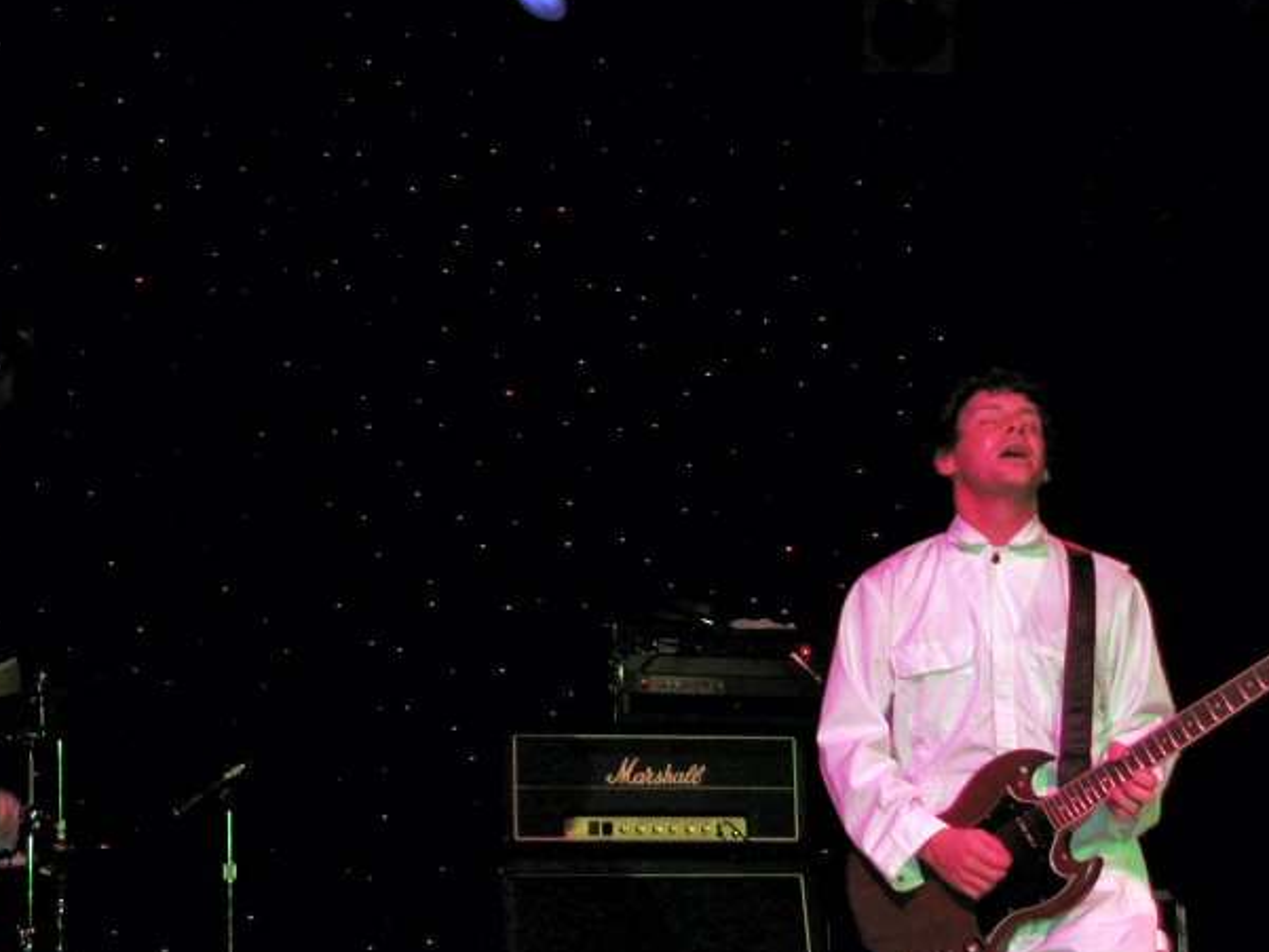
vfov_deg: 15.1
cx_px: 642
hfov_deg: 20.0
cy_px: 477
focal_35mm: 98
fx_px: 3593
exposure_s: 1/59.9
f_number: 4.4
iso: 200
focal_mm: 14
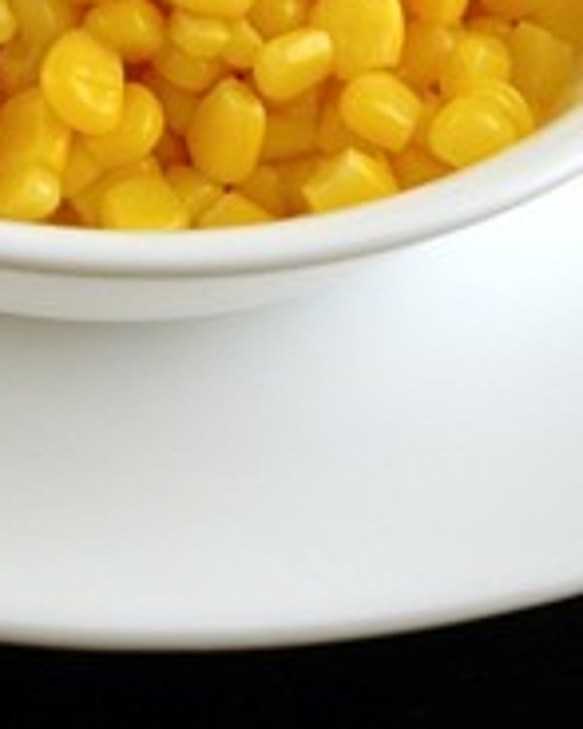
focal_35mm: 209
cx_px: 99
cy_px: -168
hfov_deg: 7.4
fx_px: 4511
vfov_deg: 9.1
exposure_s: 1/200
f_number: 7.1
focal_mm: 35
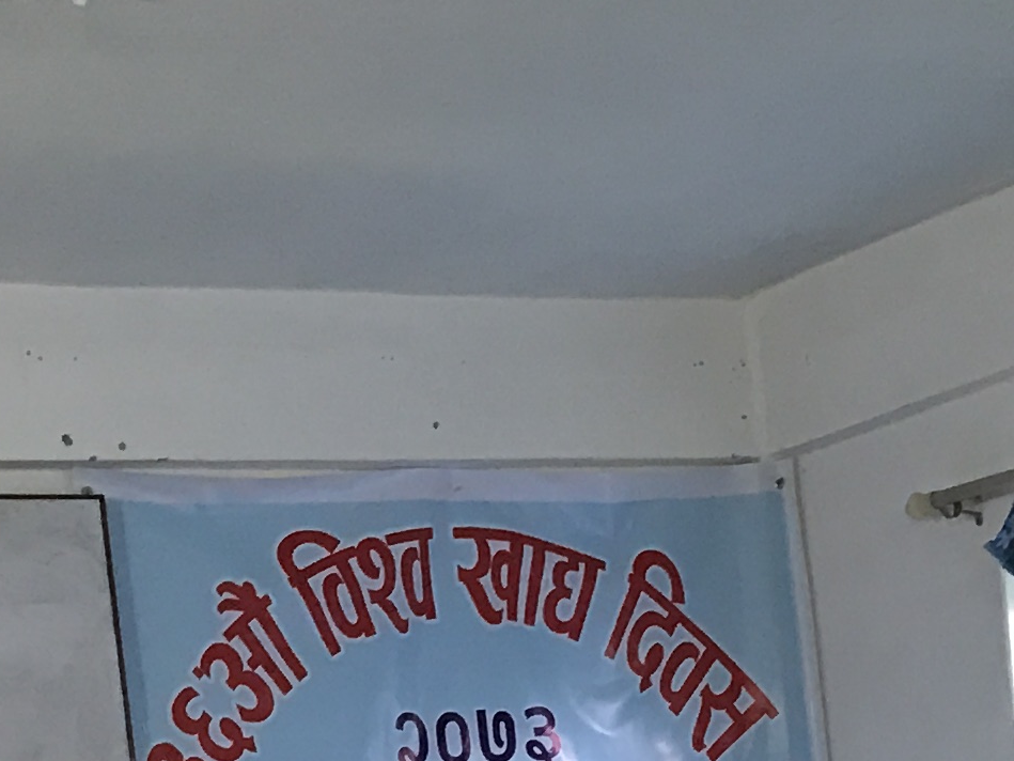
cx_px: 655
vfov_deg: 11.4
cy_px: 1436
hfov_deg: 16.5
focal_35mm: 119
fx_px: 3486
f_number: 1.8
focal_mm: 3.99
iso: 50
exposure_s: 1/17
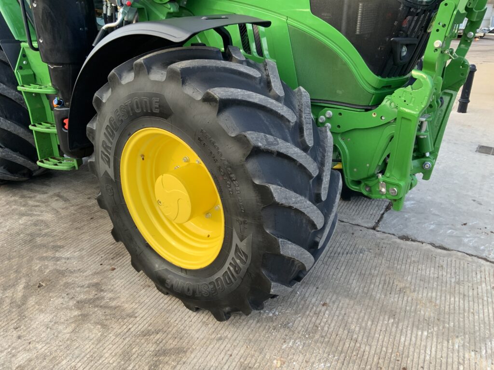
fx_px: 414
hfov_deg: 61.7
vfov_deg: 48.2
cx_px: 247
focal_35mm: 29
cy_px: 185
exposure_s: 1/122
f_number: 1.8
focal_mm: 3
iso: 32
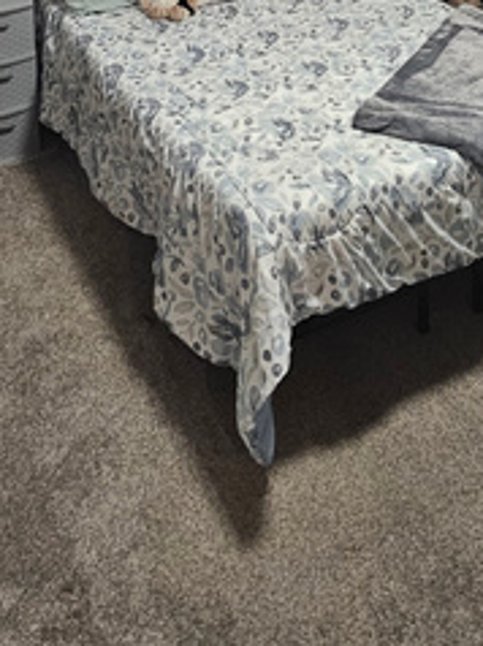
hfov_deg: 34.3
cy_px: -174
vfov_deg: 33.8
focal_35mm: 42
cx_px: 263
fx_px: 783
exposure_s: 1/60
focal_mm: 2.2
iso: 400
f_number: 2.2
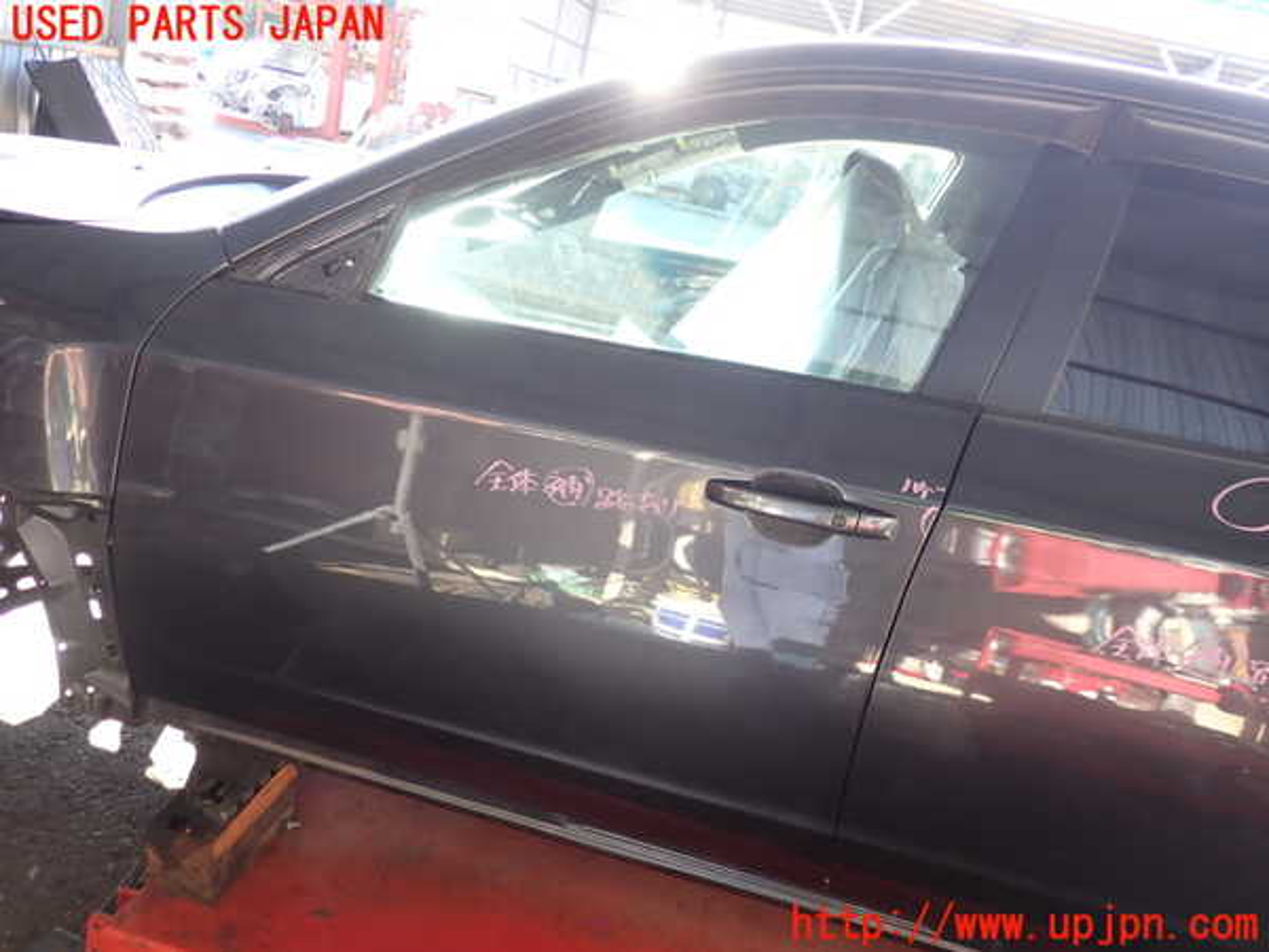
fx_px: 1100
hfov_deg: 60.0
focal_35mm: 30
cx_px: 634
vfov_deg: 46.8
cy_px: 476
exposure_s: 1/60
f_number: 2.3
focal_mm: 5.4
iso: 100
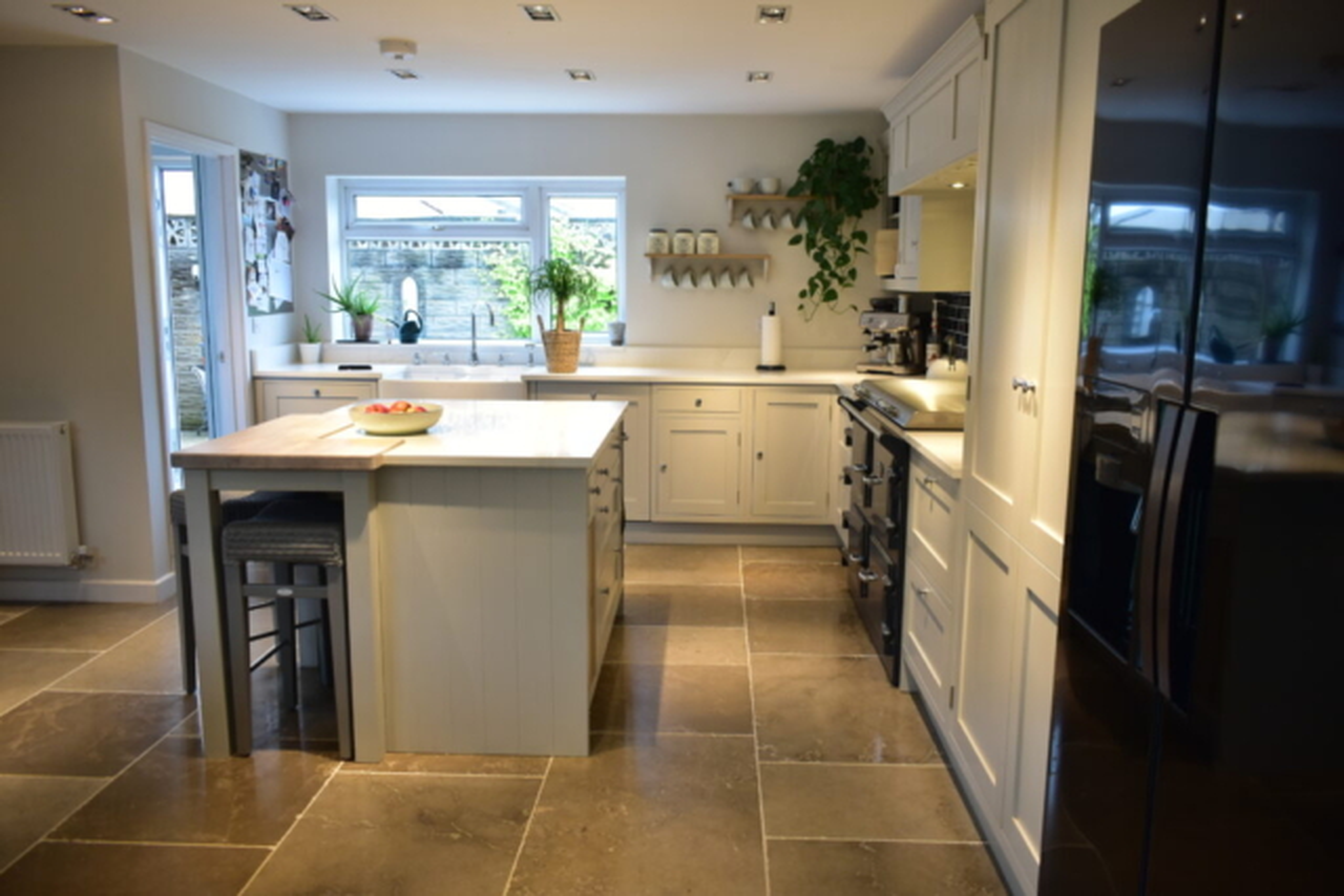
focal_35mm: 27
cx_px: 672
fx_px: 1008
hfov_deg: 67.4
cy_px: 448
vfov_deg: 48.0
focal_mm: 18
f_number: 3.5
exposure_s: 1/30
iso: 400
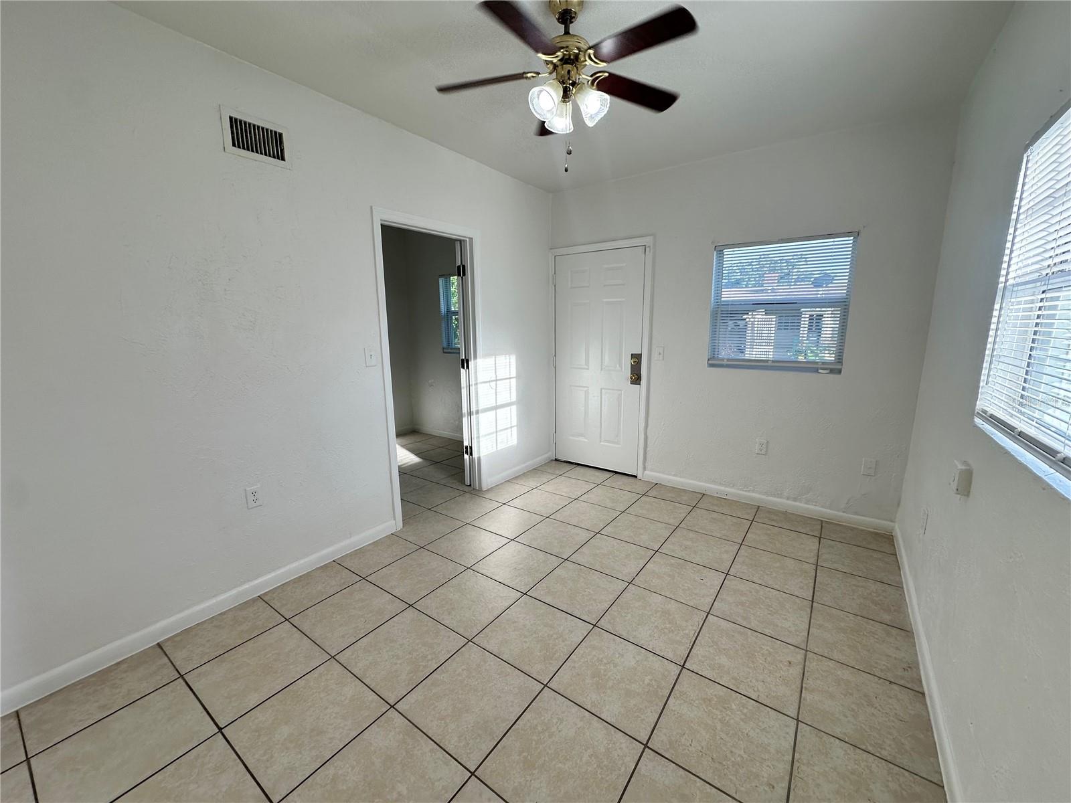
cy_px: 402
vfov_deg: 85.7
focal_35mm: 14
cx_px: 536
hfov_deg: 102.1
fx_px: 433
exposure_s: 1/145
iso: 40
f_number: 2.2
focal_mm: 2.22
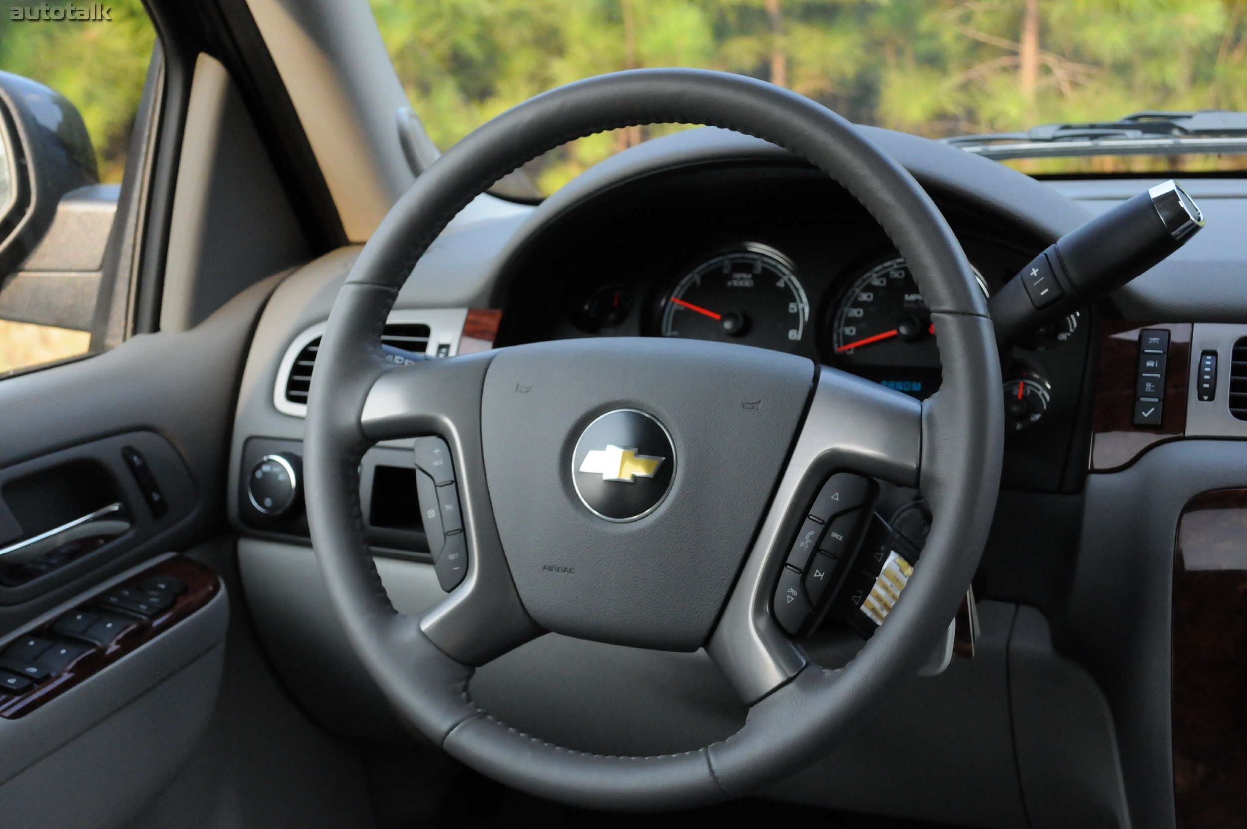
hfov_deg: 37.9
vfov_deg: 25.7
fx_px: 1816
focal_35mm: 52
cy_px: 414
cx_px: 624
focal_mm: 35
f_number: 6.3
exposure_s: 1/500
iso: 2000
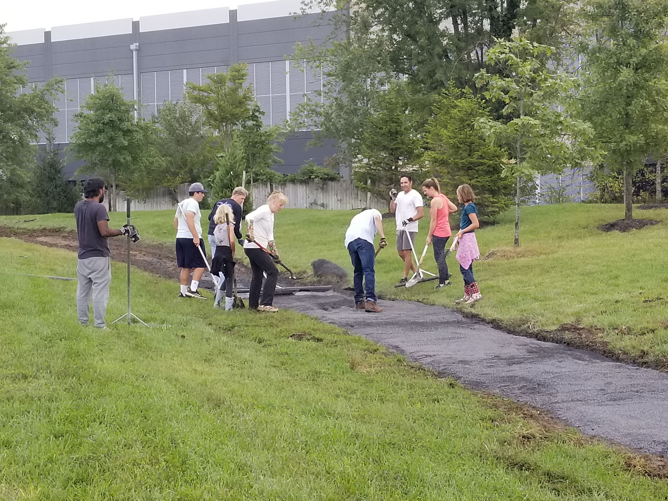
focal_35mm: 26
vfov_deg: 53.1
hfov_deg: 67.3
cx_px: 334
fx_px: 502
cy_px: 250
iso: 50
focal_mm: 4.25
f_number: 1.7
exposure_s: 1/638
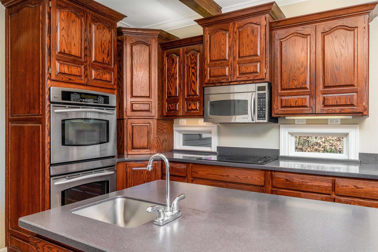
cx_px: 189
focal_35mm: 26
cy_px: 126
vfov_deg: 50.4
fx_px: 268
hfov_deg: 70.4
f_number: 11
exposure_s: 1.6
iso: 320
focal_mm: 17
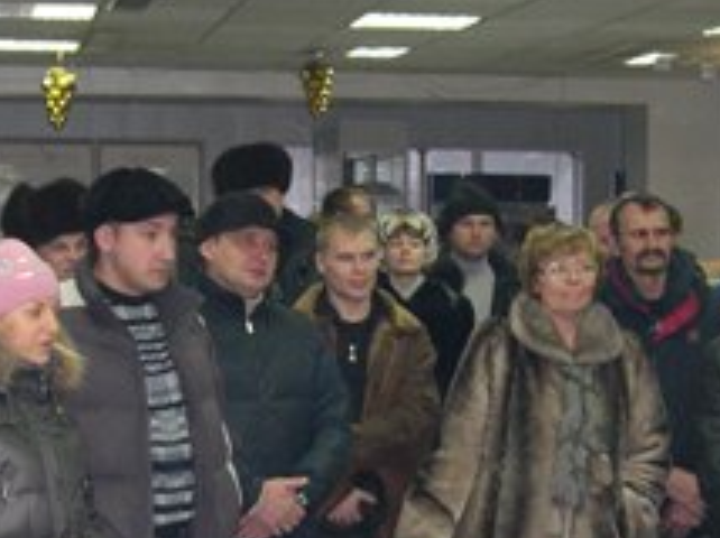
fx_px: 2098
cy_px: 437
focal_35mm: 101
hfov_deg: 19.5
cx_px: 404
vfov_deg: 14.5
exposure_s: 1/60
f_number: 2.8
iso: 307
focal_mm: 8
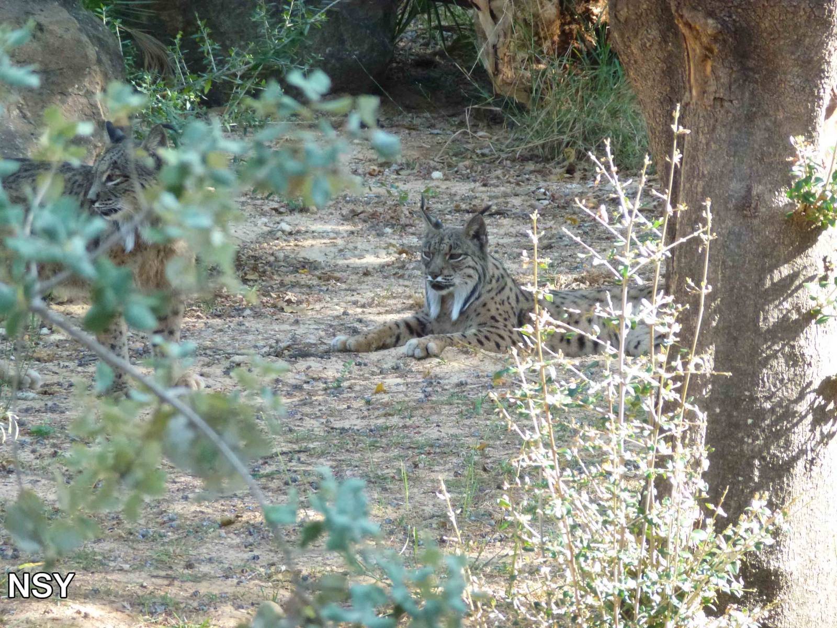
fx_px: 9285
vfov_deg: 3.9
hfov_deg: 5.2
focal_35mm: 384
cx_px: 418
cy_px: 314
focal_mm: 68.8
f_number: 5.9
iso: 400
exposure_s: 1/100
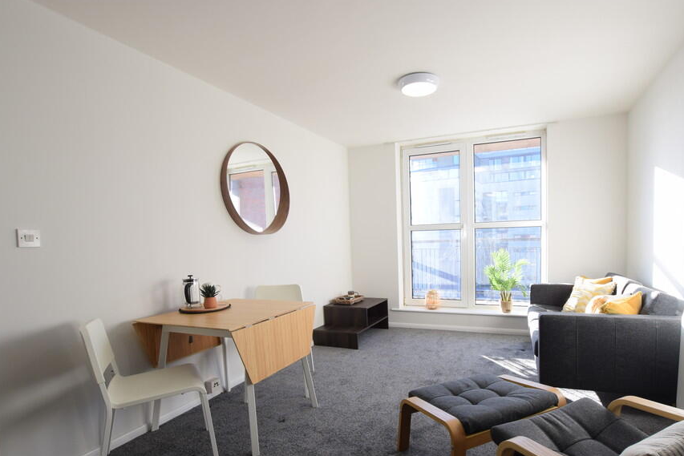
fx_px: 342
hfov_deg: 89.6
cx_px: 380
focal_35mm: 18
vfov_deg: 66.9
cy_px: 270
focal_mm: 10
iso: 400
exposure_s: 1/125
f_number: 5.6
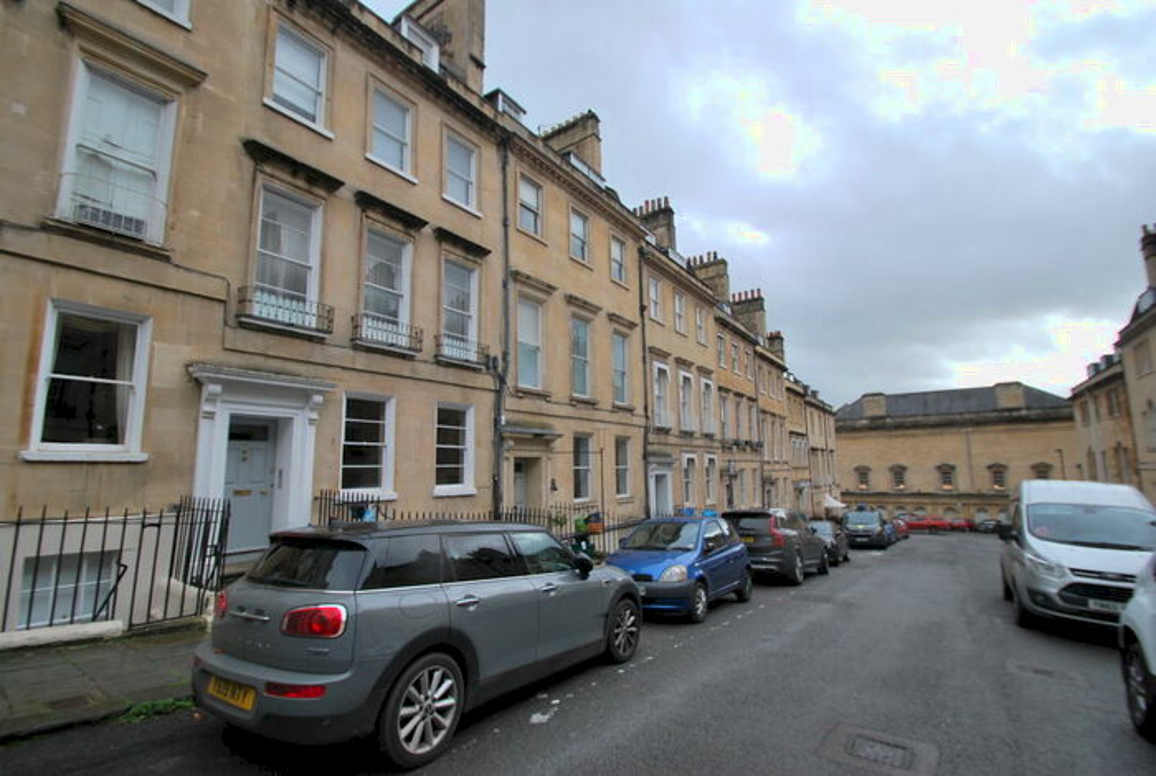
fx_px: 483
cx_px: 578
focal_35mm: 15
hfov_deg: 100.3
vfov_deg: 77.6
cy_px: 388
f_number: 6.3
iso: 100
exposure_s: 1/160
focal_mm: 10
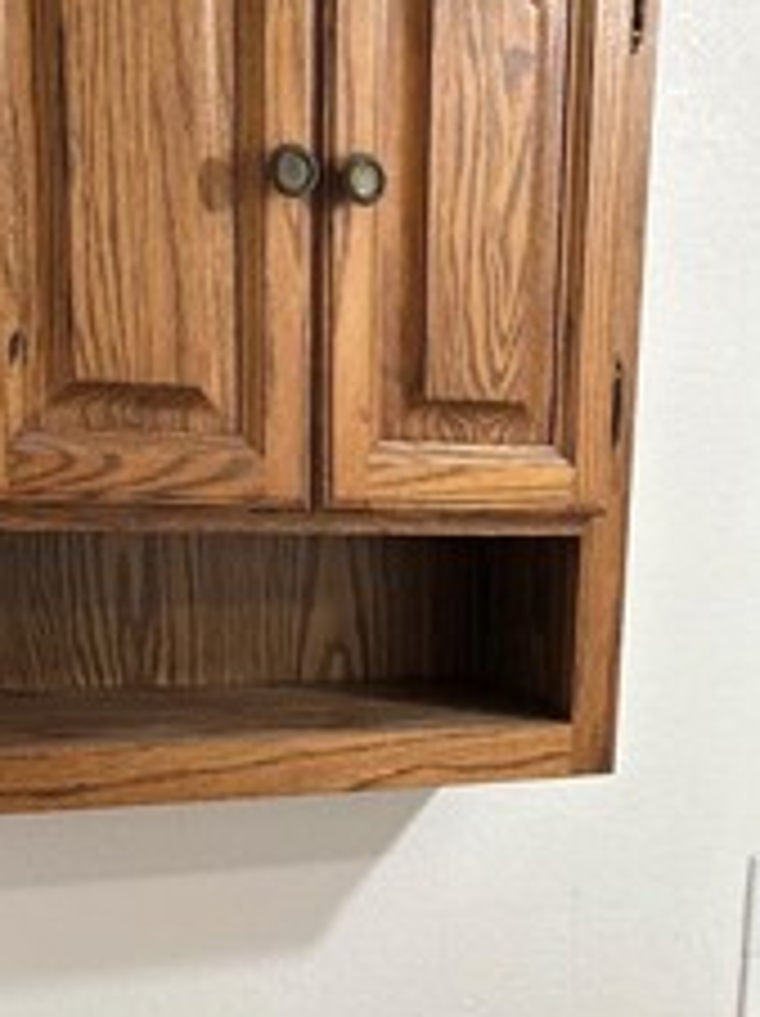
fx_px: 1994
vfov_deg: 26.9
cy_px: 1030
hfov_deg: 21.0
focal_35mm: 68
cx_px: 711
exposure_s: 1/120
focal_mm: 6.86
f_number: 1.78
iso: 125
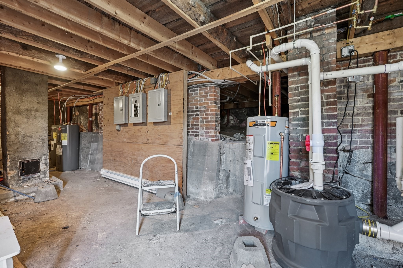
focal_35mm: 16
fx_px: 179
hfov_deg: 96.7
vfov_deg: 73.7
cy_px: 134
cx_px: 202
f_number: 8
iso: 400
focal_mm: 16
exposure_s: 1/3.33
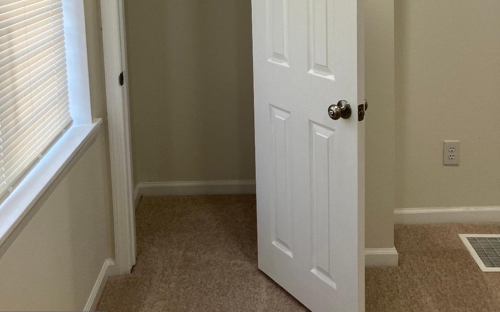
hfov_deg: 49.3
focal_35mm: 40
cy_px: 11
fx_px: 545
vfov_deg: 30.1
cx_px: 249
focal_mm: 3.99
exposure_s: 1/120
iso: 80
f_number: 1.8
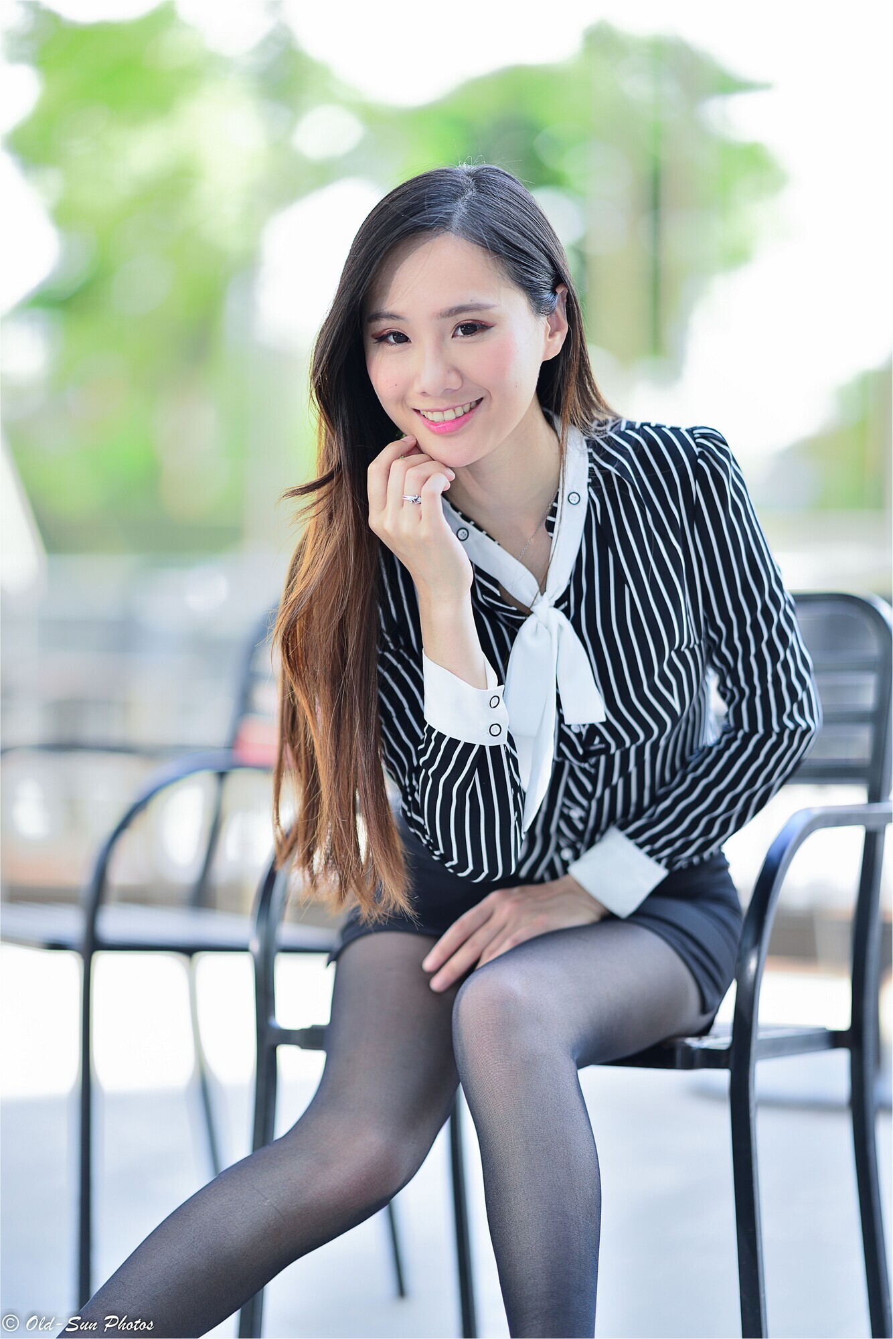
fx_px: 3905
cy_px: 670
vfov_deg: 19.5
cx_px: 446
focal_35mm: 105
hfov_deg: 13.0
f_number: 1.4
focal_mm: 105
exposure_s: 1/500
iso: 100
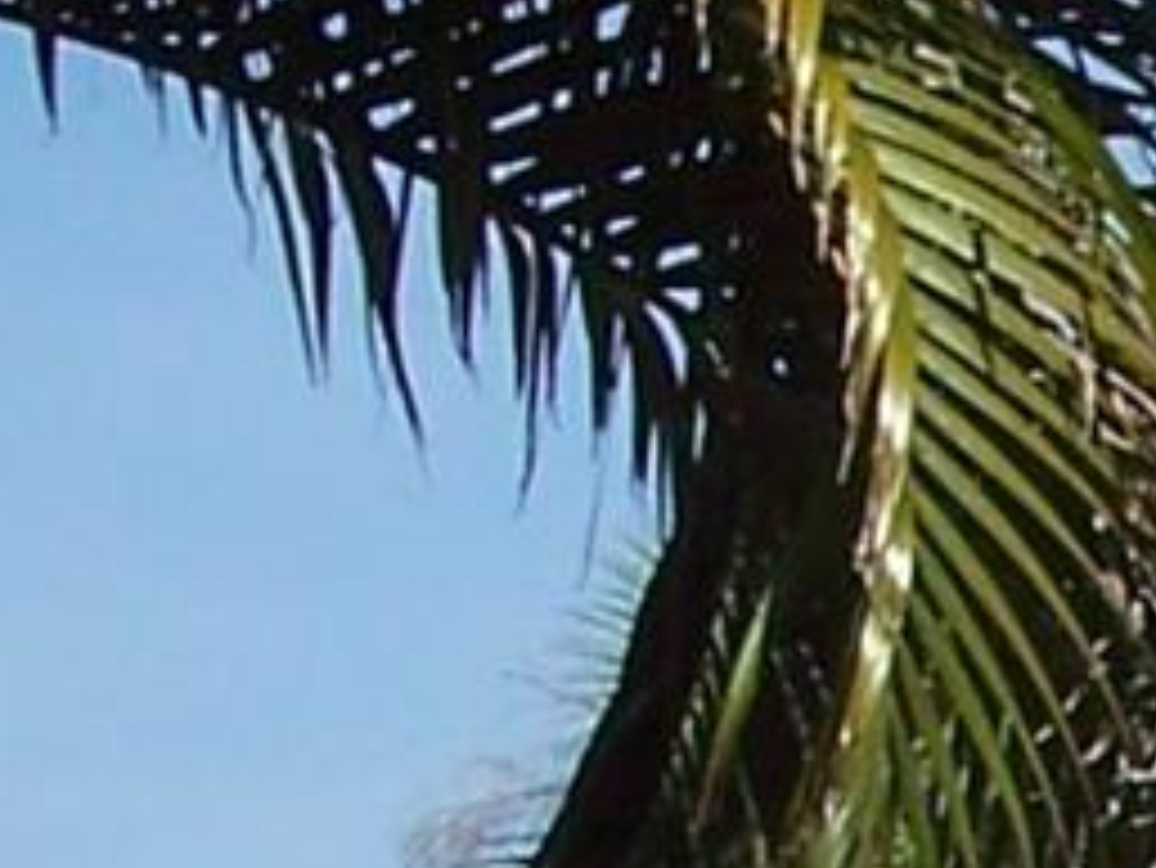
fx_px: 10391
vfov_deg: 4.7
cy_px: 2019
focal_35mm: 311
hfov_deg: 6.0
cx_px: 3140
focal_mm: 8
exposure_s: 1/500
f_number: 3.4
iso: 100
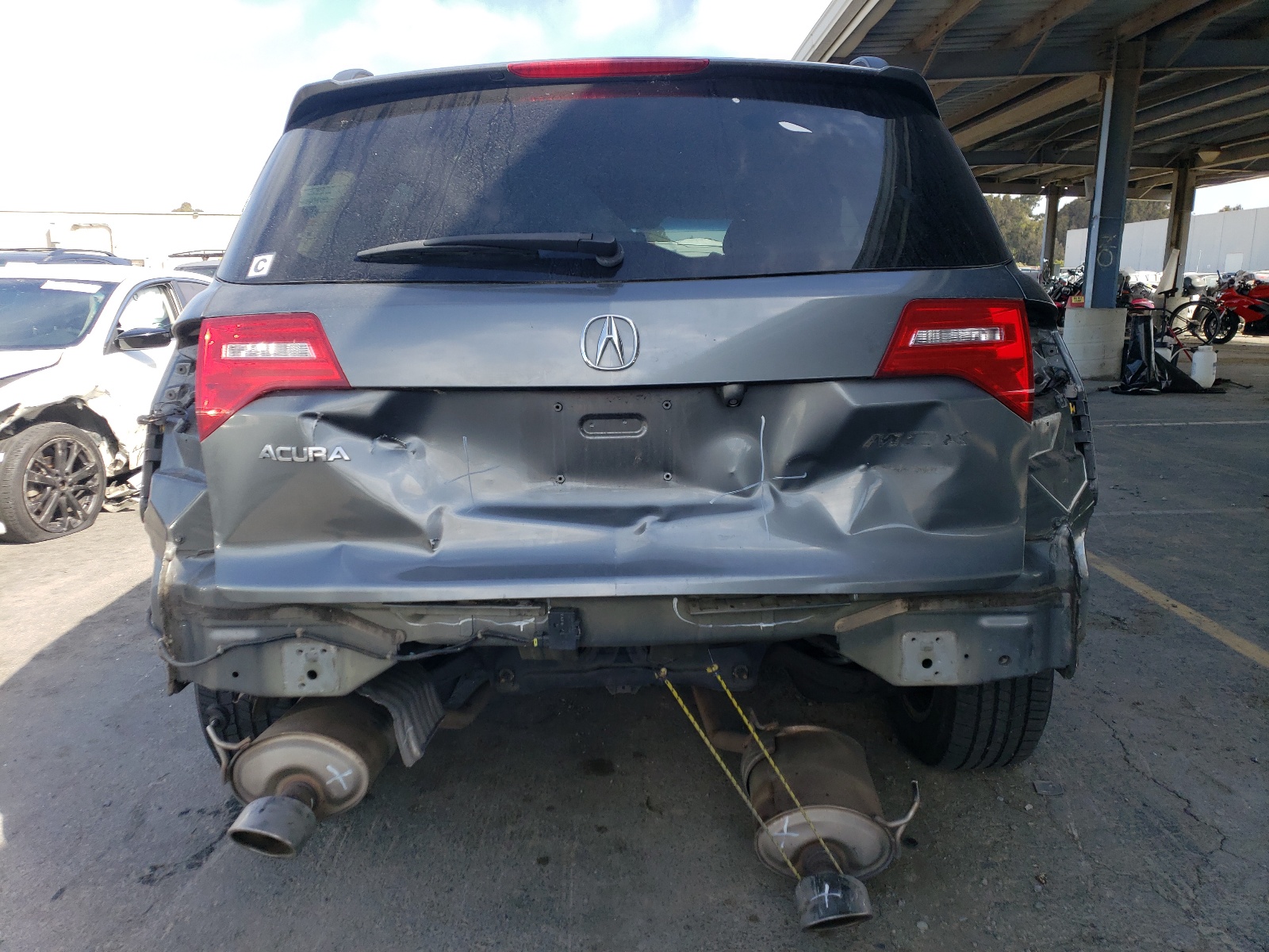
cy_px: 476
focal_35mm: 26
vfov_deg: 53.1
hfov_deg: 67.3
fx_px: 953
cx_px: 634
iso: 50
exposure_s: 1/1000
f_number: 1.5
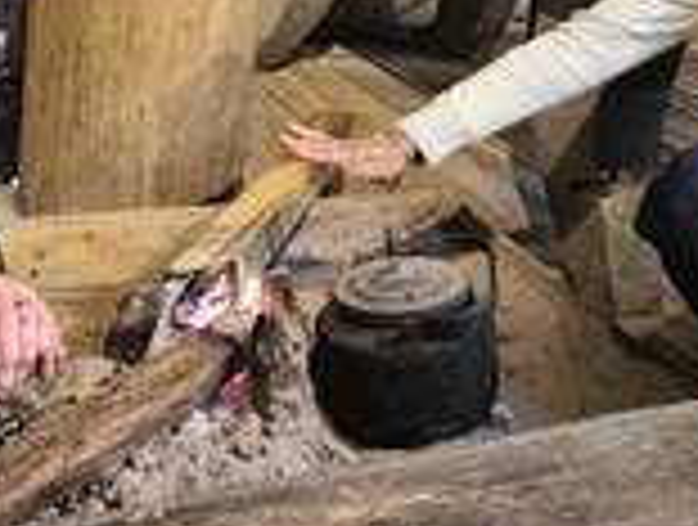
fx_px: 1435
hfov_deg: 27.3
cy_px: -184
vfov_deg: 19.0
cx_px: 333
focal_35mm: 71
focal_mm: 5.4
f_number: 1.8
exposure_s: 1/50
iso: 640
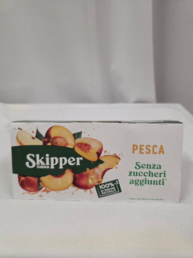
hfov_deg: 58.9
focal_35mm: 23
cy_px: 129
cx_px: 96
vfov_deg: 73.9
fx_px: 171
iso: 320
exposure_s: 1/101
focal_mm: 6.3
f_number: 1.7
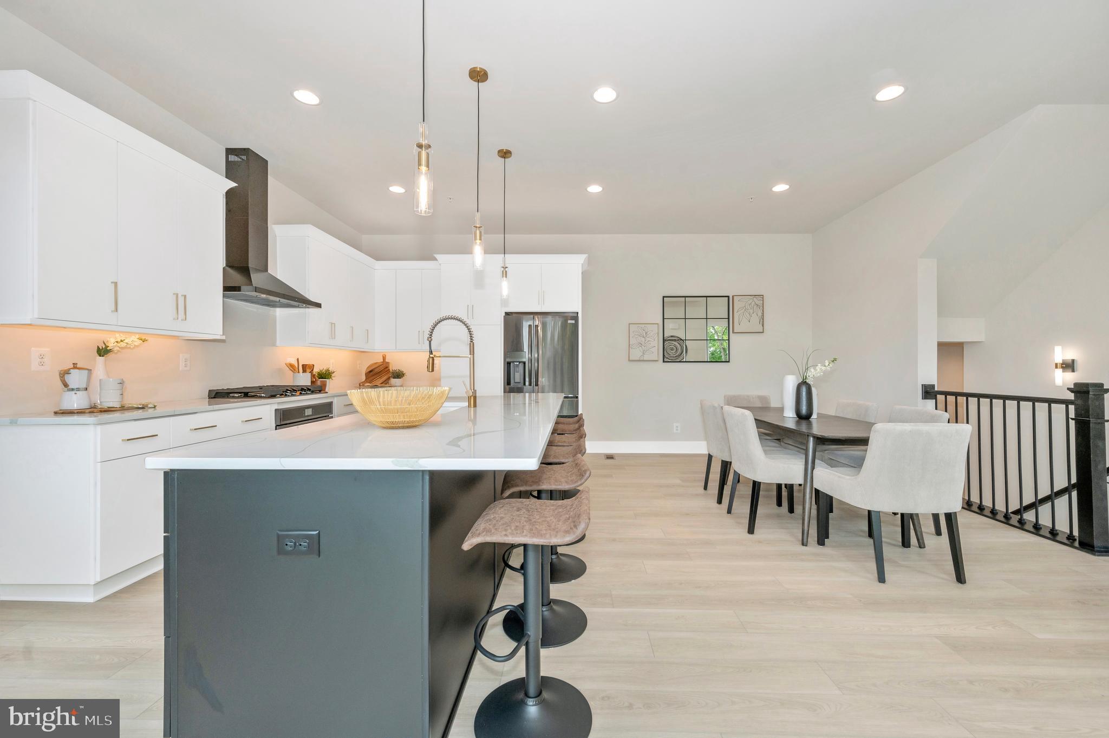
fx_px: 431
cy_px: 369
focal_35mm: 14
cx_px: 554
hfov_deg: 104.3
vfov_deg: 81.1
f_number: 8
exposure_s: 1/80
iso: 500
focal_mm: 14
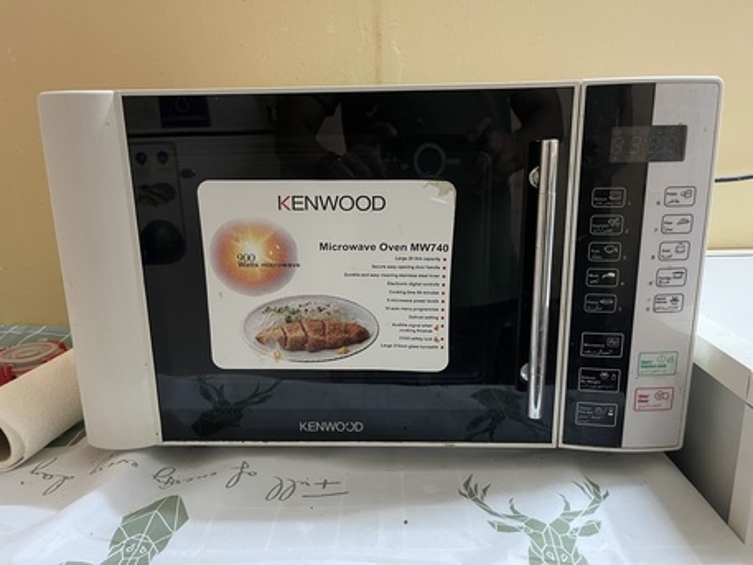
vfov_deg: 54.9
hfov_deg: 69.4
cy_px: 282
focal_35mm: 25
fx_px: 544
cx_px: 376
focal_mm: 5.1
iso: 500
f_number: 1.6
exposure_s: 1/30
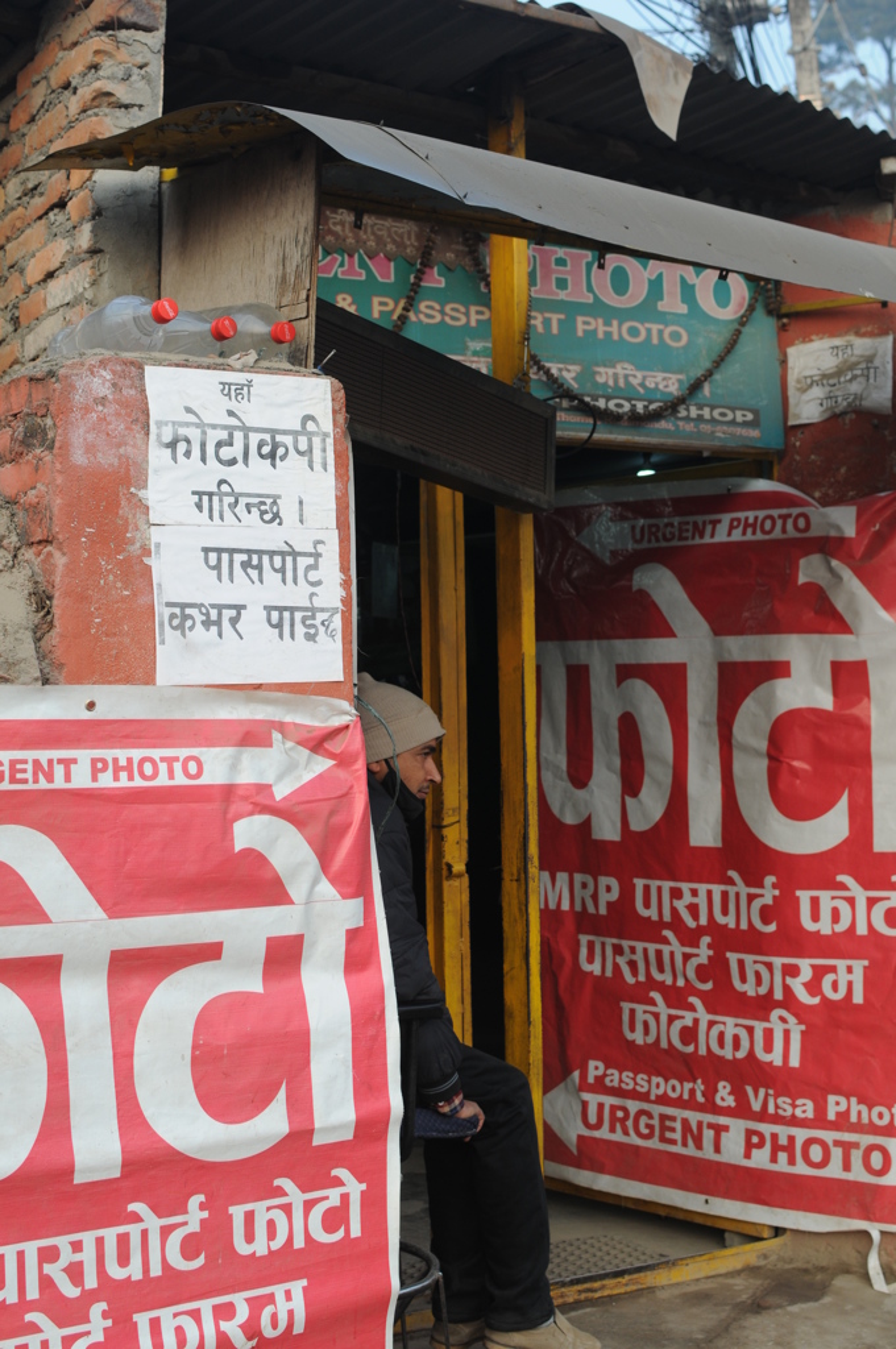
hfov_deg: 25.7
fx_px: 1965
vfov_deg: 37.9
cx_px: 448
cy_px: 674
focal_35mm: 52
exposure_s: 1/100
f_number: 5
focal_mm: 35
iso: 200
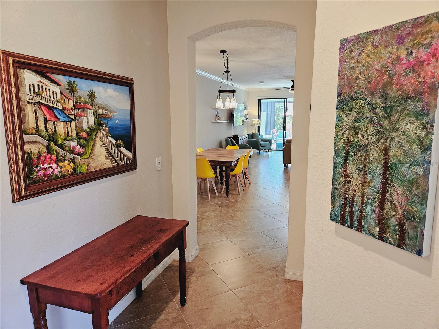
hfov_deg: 73.9
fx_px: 292
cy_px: 164
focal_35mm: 23
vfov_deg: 58.9
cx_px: 220
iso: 500
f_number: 1.8
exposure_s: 1/120
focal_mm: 5.4
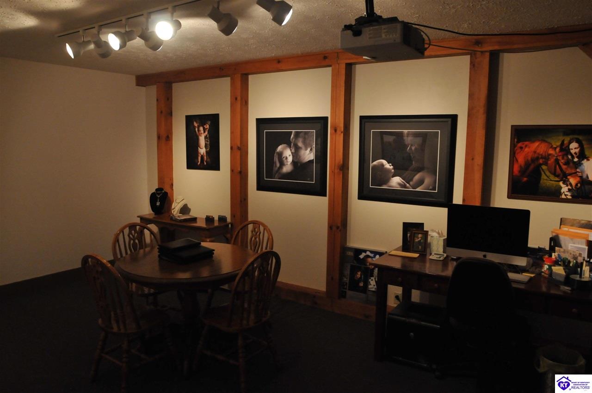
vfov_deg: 50.3
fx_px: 419
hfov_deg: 70.5
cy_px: 196
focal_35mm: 26
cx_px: 296
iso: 1600
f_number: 4
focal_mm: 17
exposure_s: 1/160
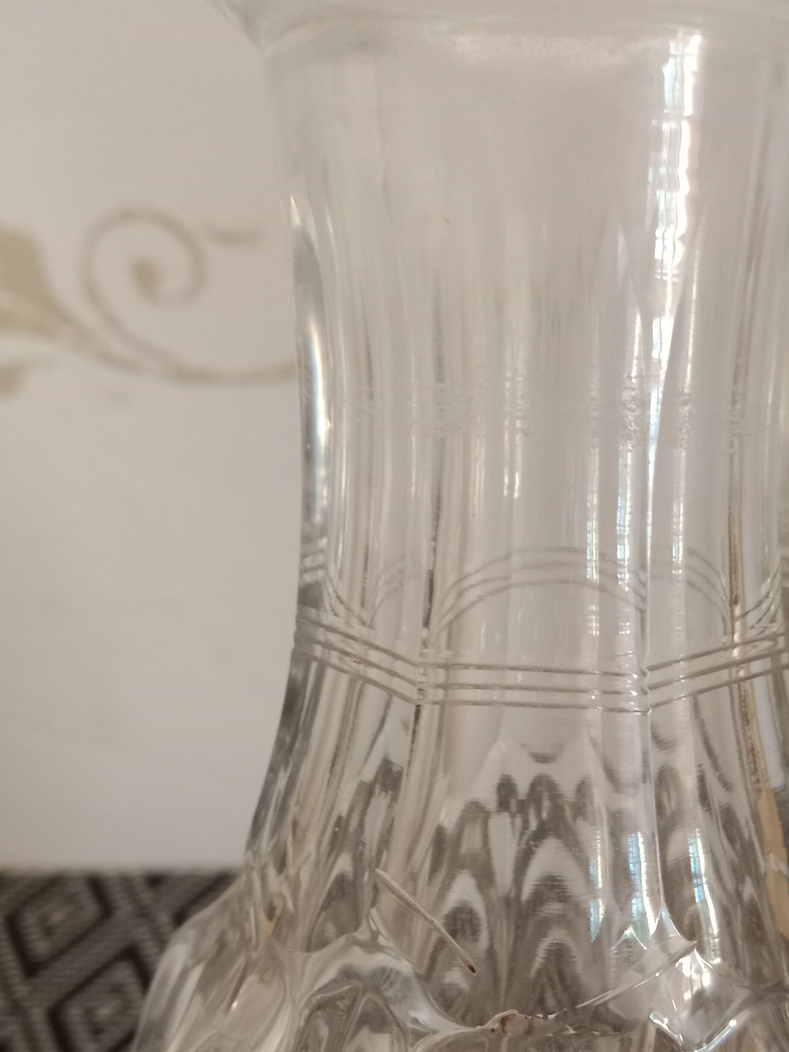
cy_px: 659
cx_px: 541
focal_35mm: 40
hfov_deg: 35.5
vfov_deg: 46.4
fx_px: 1216
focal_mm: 3.54
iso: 443
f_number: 2
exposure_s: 1/33.3
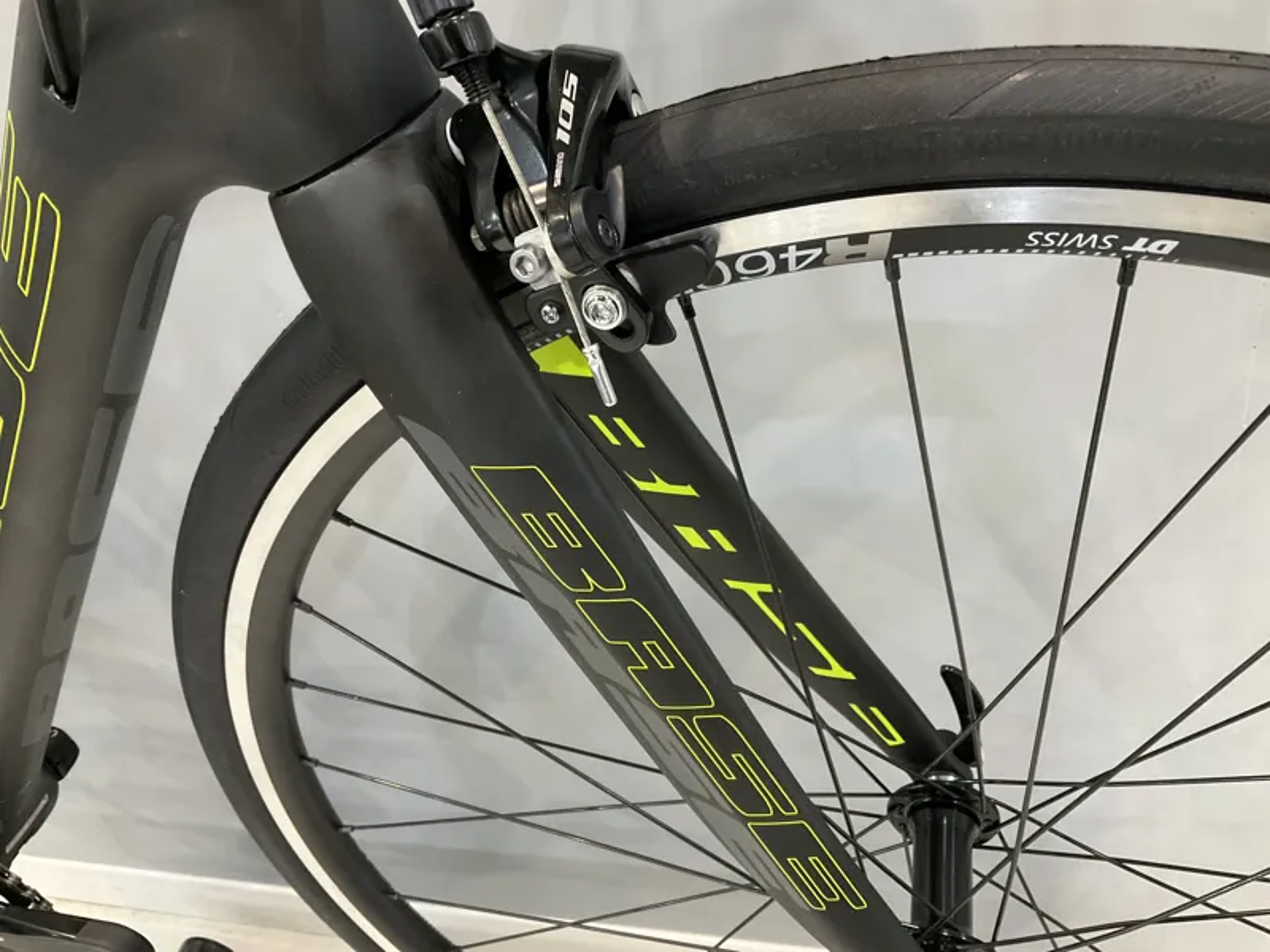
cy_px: 476
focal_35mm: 29
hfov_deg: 61.7
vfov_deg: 48.2
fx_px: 1064
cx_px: 635
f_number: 1.8
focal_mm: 3
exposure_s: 1/50
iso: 200
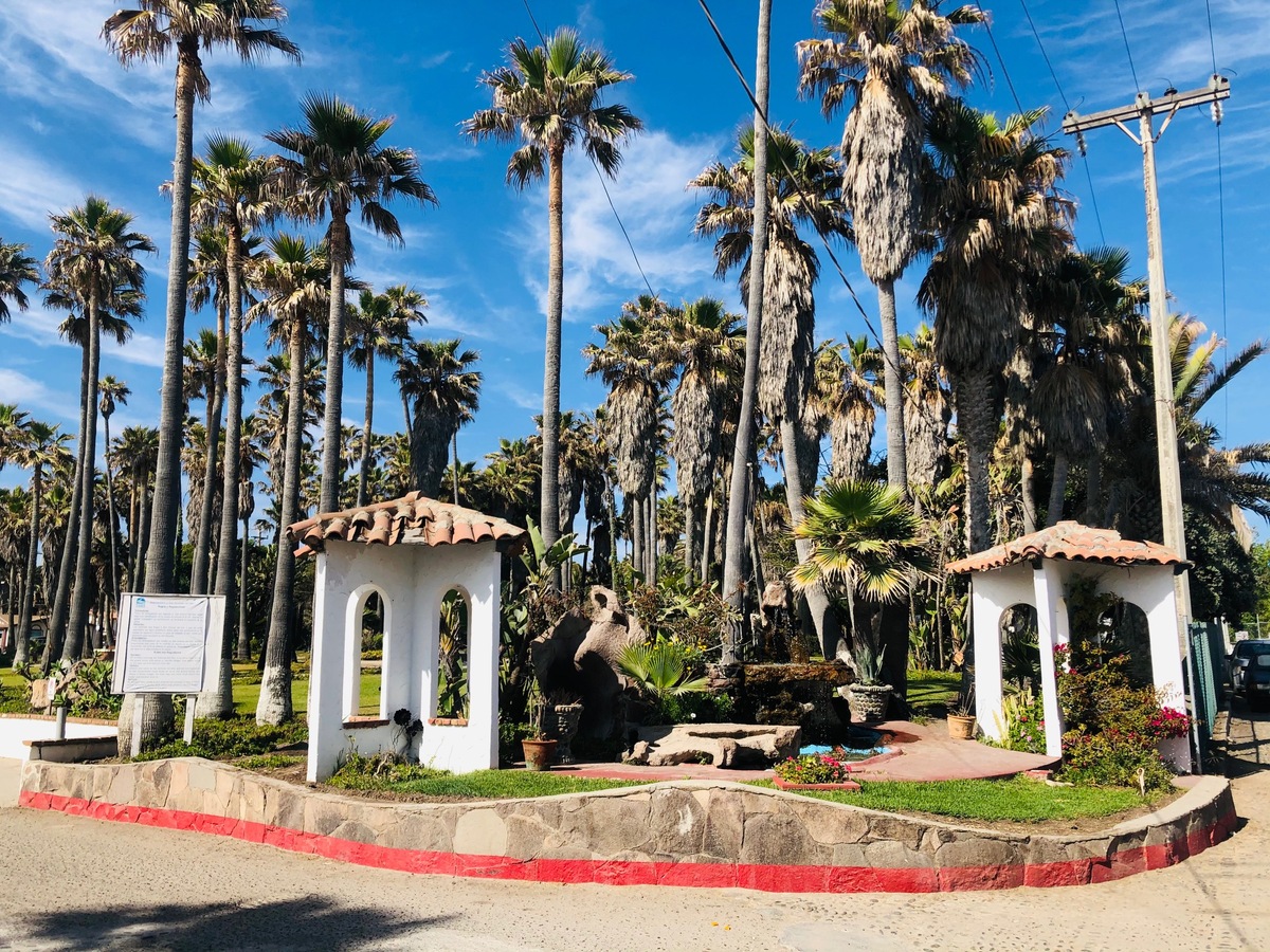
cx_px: 635
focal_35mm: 28
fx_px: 1027
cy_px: 476
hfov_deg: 63.4
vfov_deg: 49.7
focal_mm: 3.99
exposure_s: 1/2000
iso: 20
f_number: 1.8
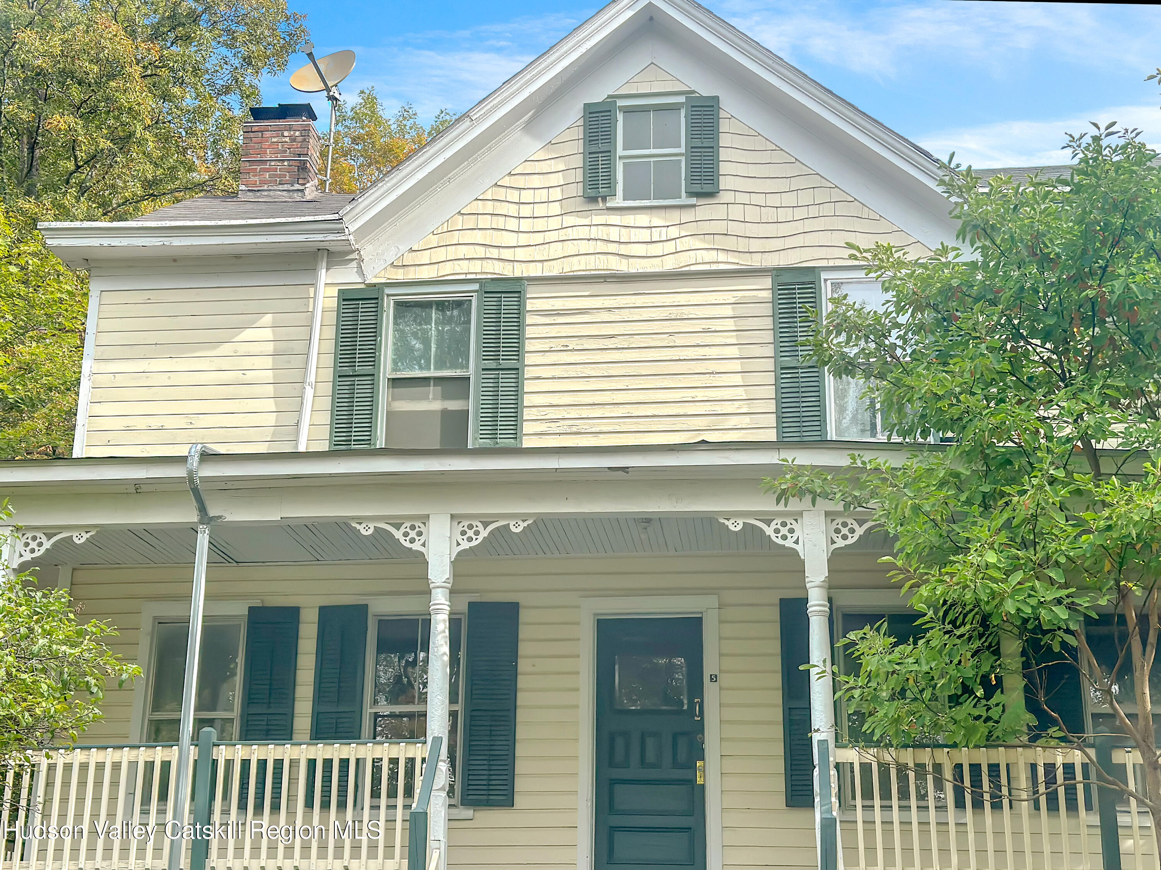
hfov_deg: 39.7
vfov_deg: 30.3
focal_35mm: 48
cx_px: 580
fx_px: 1610
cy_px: 435
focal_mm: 6.86
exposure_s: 1/2000
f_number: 1.8
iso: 100
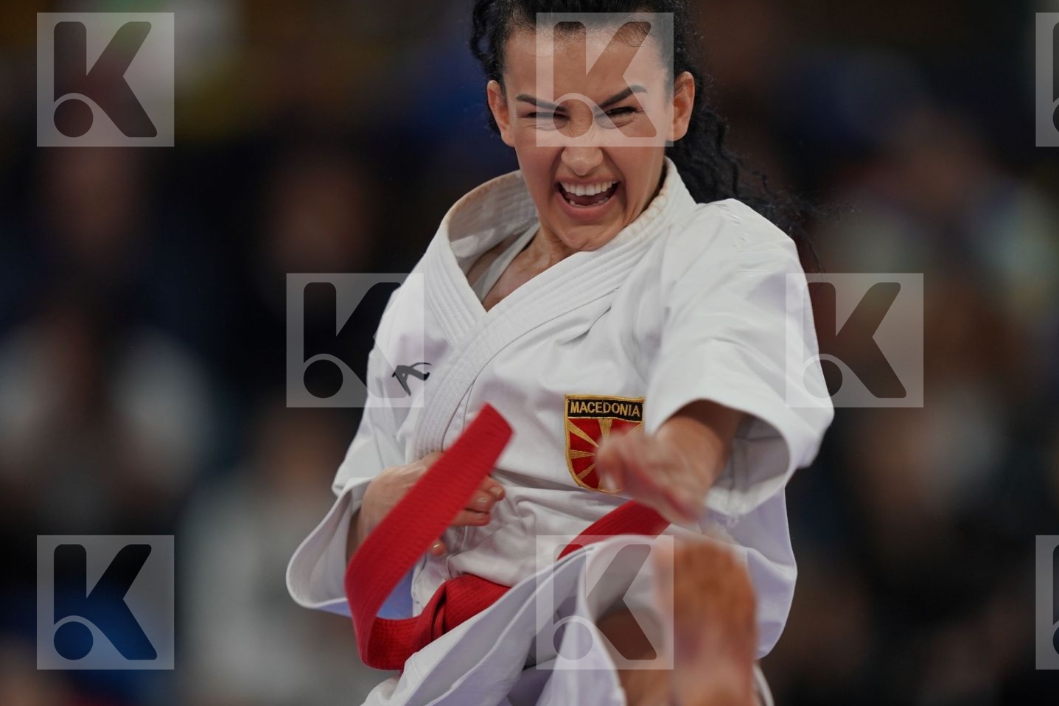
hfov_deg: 4.1
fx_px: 14737
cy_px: 340
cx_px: 605
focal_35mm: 501
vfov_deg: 2.7
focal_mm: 400
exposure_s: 1/500
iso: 800
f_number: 2.8
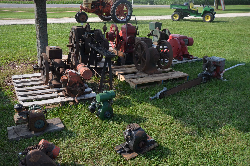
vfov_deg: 36.7
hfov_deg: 53.2
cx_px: 125
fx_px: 249
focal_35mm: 36
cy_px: 83
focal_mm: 24
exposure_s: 1/250
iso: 200
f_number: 8
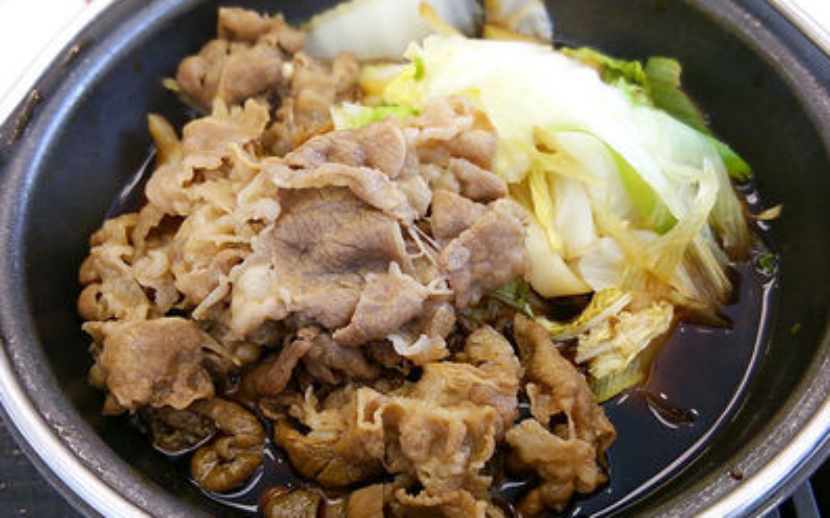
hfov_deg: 59.7
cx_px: 416
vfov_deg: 39.4
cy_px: 253
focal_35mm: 32
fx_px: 724
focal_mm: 4.06
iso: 50
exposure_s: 1/59
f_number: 1.94
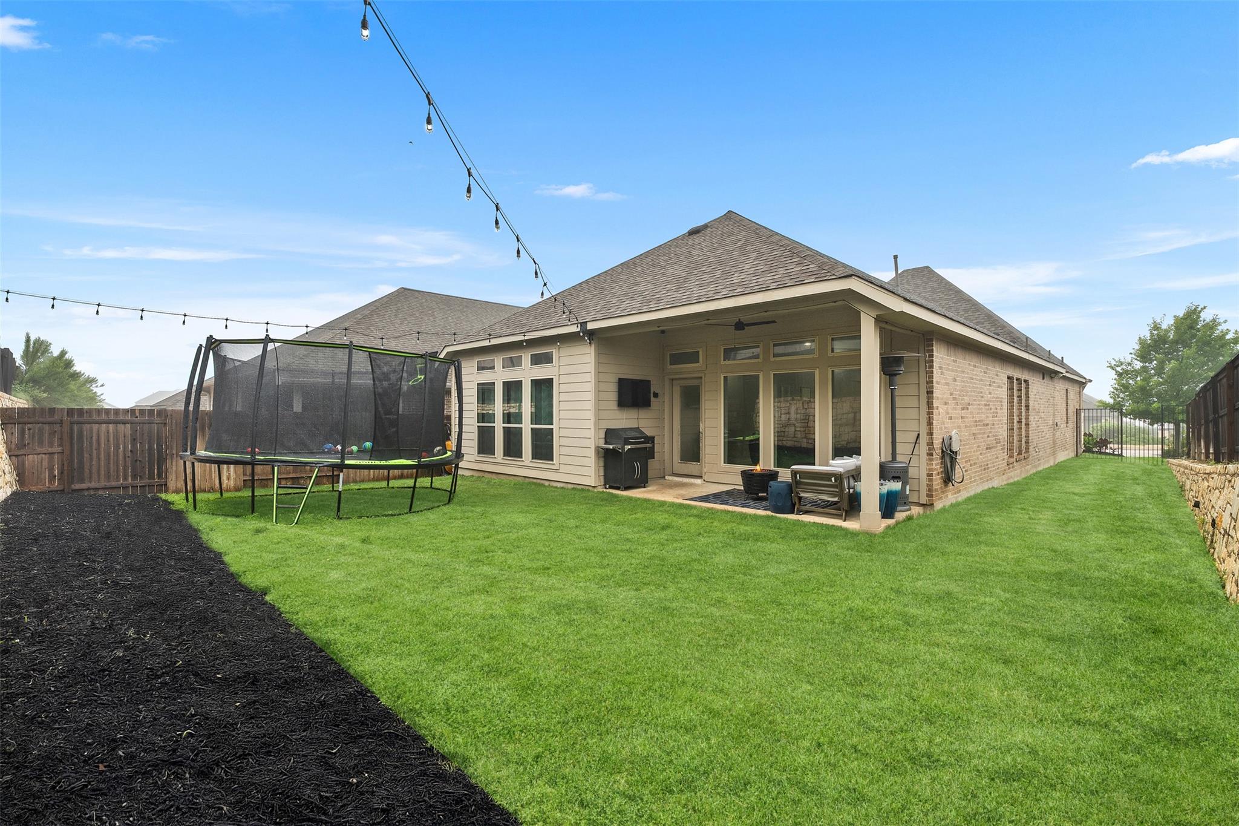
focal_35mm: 16
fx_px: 551
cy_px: 413
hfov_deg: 96.7
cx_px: 620
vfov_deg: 73.7
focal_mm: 16
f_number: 9
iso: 500
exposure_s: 1/25
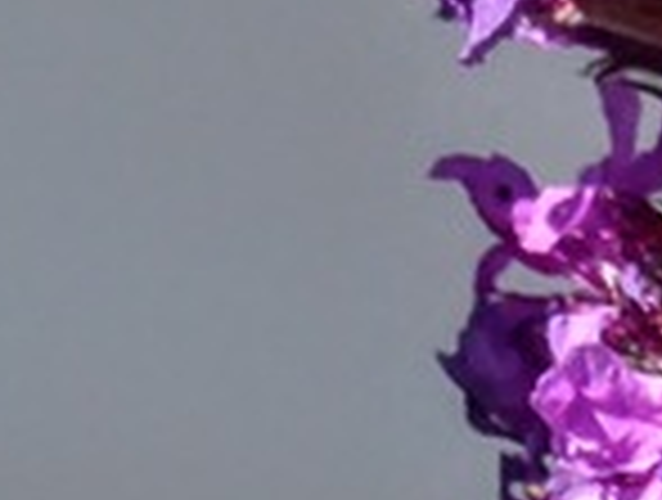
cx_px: 200
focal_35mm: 5389
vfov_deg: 0.3
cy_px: -559
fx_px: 103313
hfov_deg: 0.4
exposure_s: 1/500
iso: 200
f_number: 6.4
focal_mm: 129
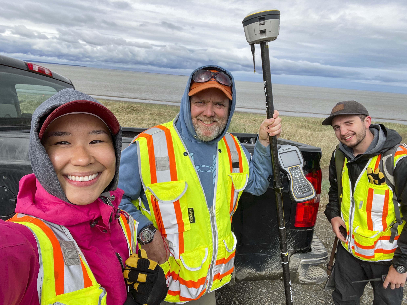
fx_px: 270
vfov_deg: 58.9
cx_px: 204
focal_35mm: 23
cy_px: 152
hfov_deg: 73.9
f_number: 2.2
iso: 25
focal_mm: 2.71
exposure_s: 1/850
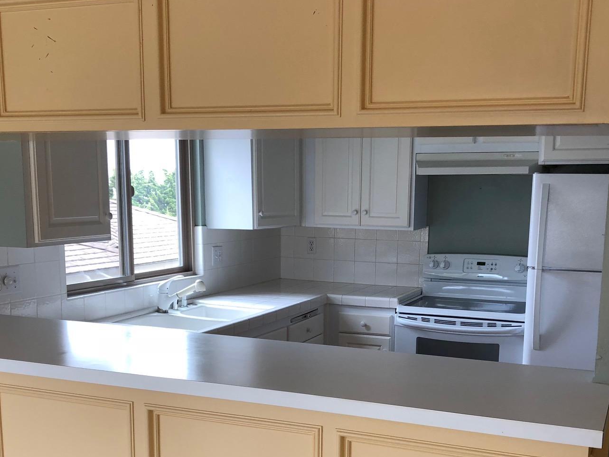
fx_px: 774
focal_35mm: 44
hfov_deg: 42.9
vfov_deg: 32.4
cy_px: 332
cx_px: 334
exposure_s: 1/40
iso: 20
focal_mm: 4
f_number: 1.8
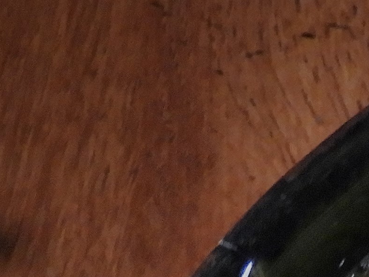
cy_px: 847
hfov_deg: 3.7
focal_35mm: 529
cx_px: 676
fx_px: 5639
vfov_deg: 2.8
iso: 450
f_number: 4.5
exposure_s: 1/15
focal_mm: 14.3
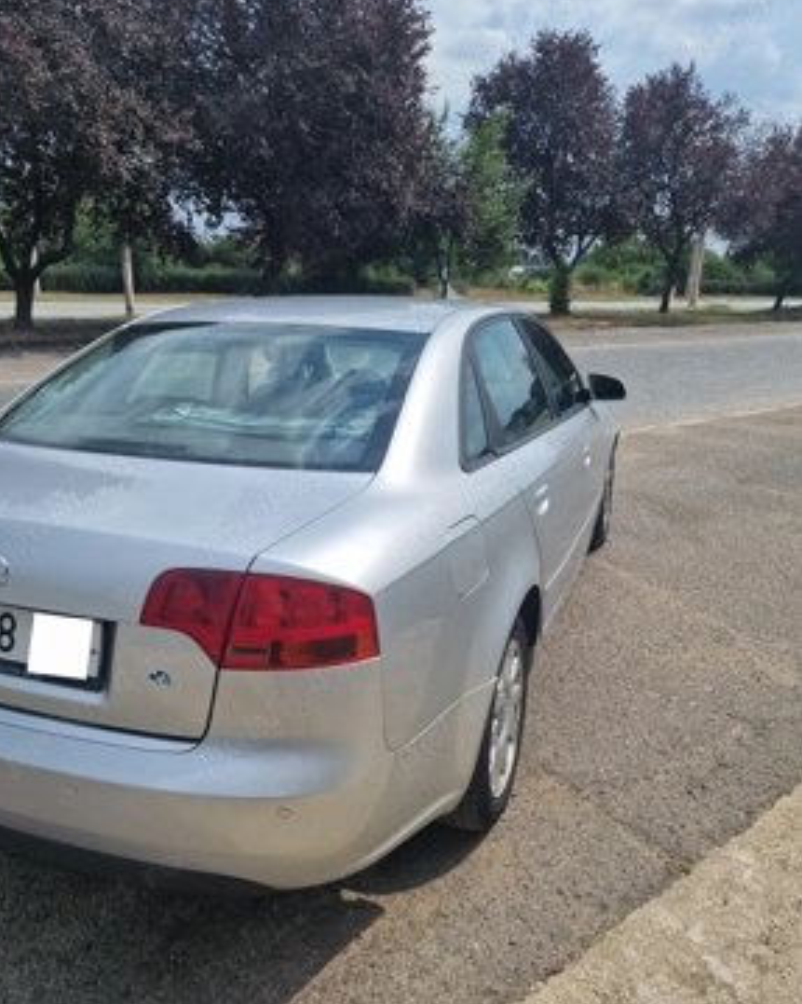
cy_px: 537
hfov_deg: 56.8
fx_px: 742
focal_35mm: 25
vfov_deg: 68.0
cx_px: 386
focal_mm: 6.4
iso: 50
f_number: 1.8
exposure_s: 1/2000
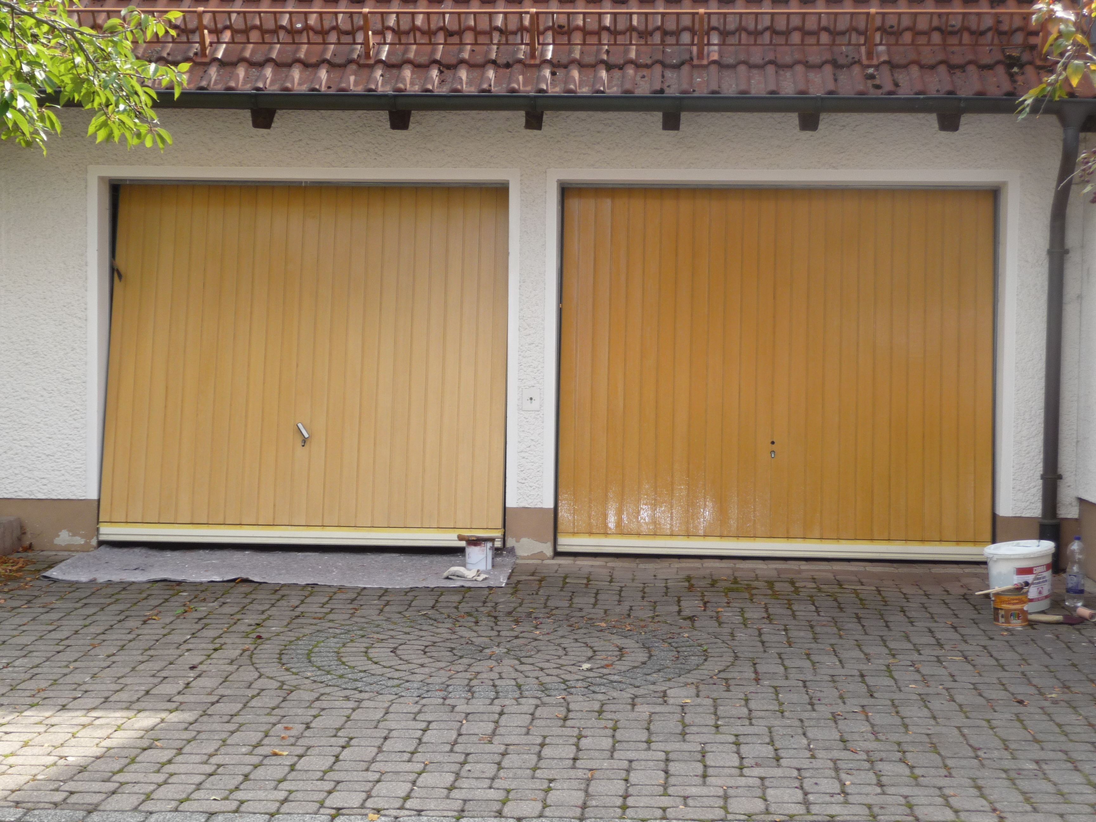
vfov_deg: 26.6
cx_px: 548
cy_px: 411
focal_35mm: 55
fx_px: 1741
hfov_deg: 34.9
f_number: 4.3
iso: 100
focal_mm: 9.3
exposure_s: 1/160
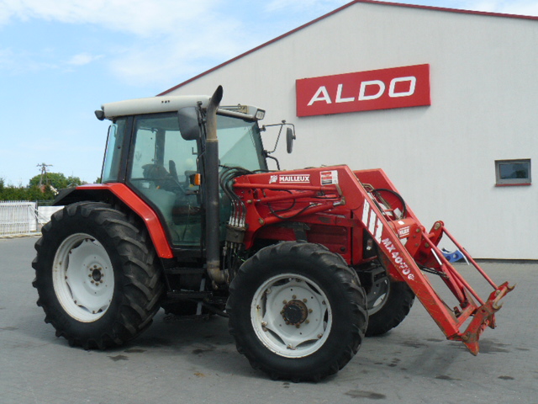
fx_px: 560
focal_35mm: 36
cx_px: 269
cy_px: 202
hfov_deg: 51.4
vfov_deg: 39.7
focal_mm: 6
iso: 100
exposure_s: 1/250
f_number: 5.6
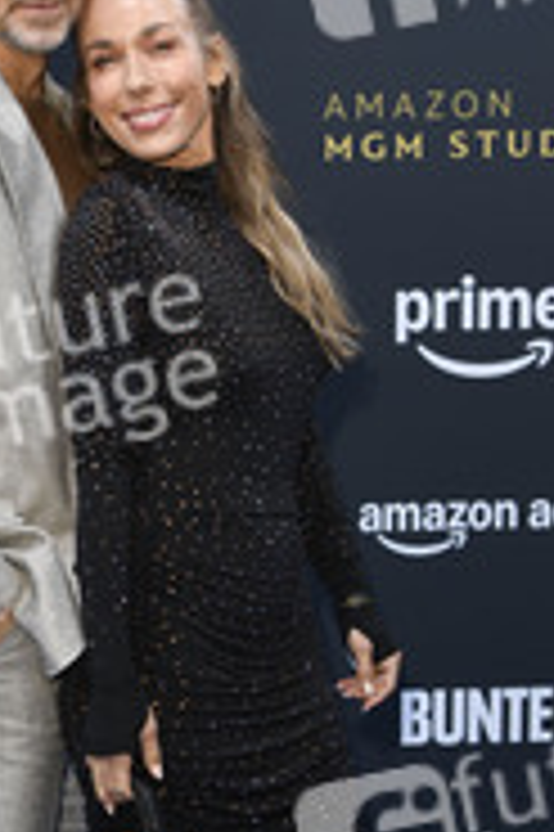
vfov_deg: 24.6
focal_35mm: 82
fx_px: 1896
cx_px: 117
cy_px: 607
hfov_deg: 16.5
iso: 400
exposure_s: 1/400
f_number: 4
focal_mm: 38
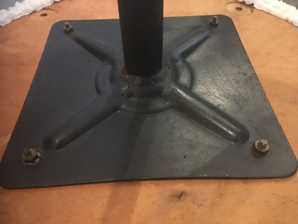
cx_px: 149
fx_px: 250
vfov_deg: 48.2
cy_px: 112
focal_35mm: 29
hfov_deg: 61.7
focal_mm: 4.15
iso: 125
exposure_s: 1/4
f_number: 2.2
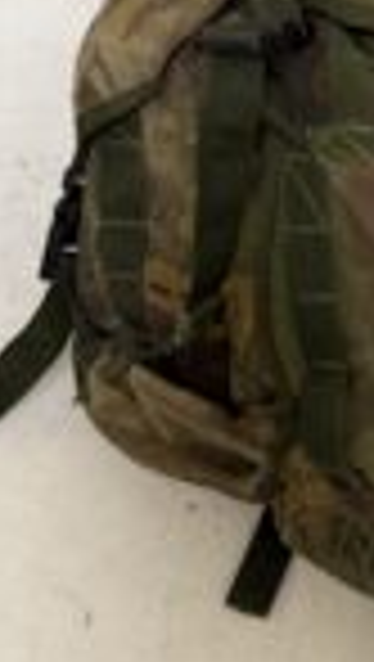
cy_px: 288
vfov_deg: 29.7
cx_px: 626
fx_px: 1248
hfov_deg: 15.2
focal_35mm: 71
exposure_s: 1/50
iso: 200
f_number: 1.78
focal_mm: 6.76
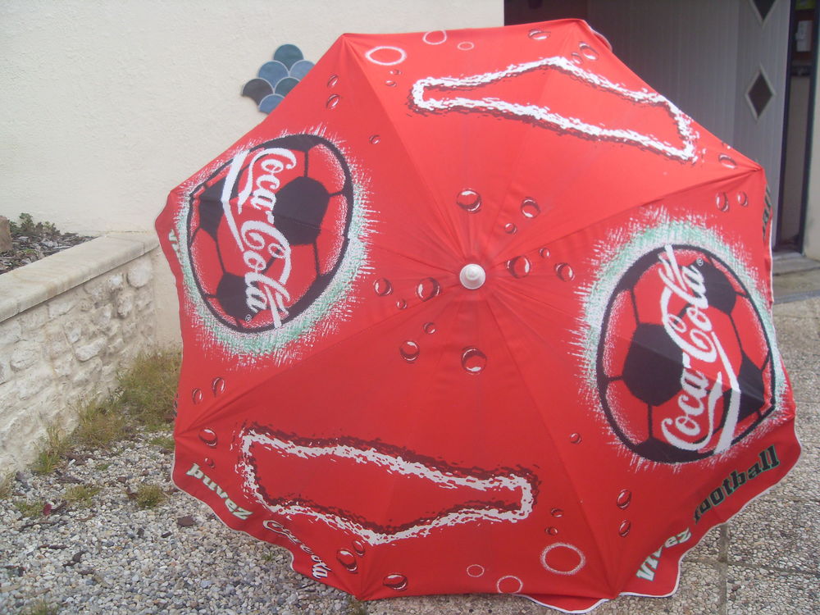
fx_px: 829
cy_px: 308
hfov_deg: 52.6
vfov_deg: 40.7
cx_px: 410
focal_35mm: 35
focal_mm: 6.3
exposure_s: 1/750
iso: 80
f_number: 2.8
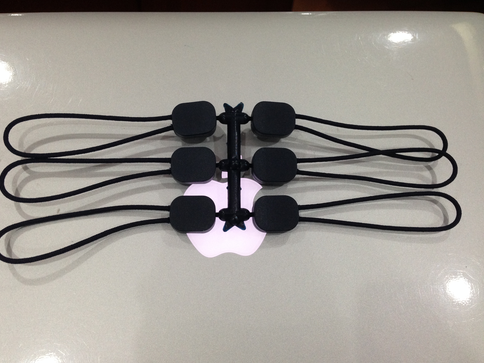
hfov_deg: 53.9
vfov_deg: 41.8
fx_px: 475
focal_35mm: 34
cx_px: 235
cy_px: 186
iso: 125
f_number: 2.4
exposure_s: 1/20
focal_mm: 4.12
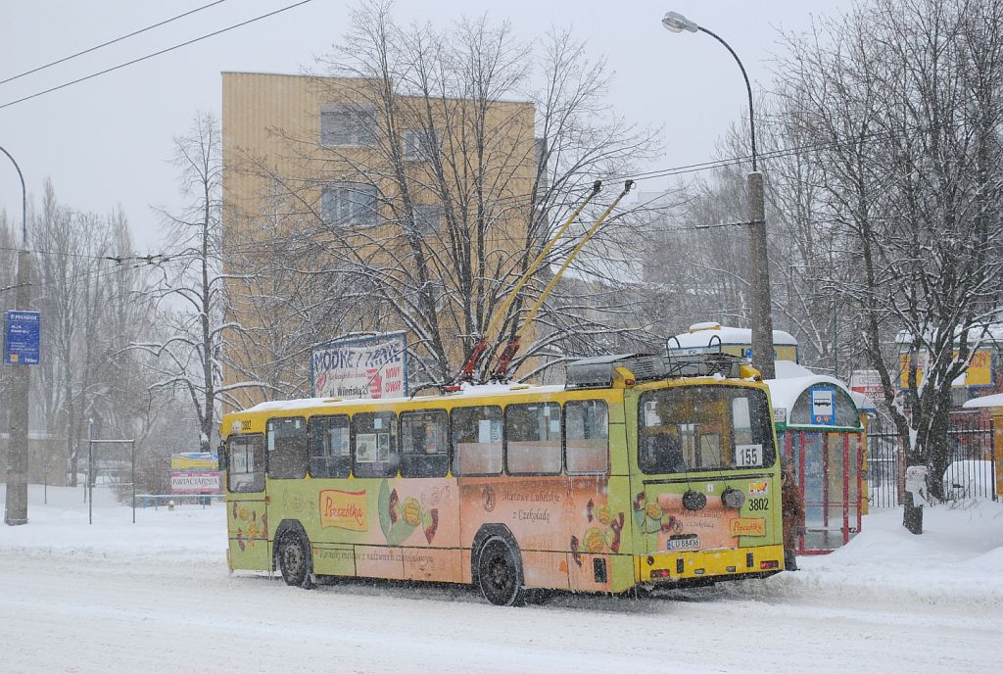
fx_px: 2304
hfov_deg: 24.6
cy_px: 337
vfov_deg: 16.6
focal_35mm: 82
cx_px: 502
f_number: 8
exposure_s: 1/500
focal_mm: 55
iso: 400
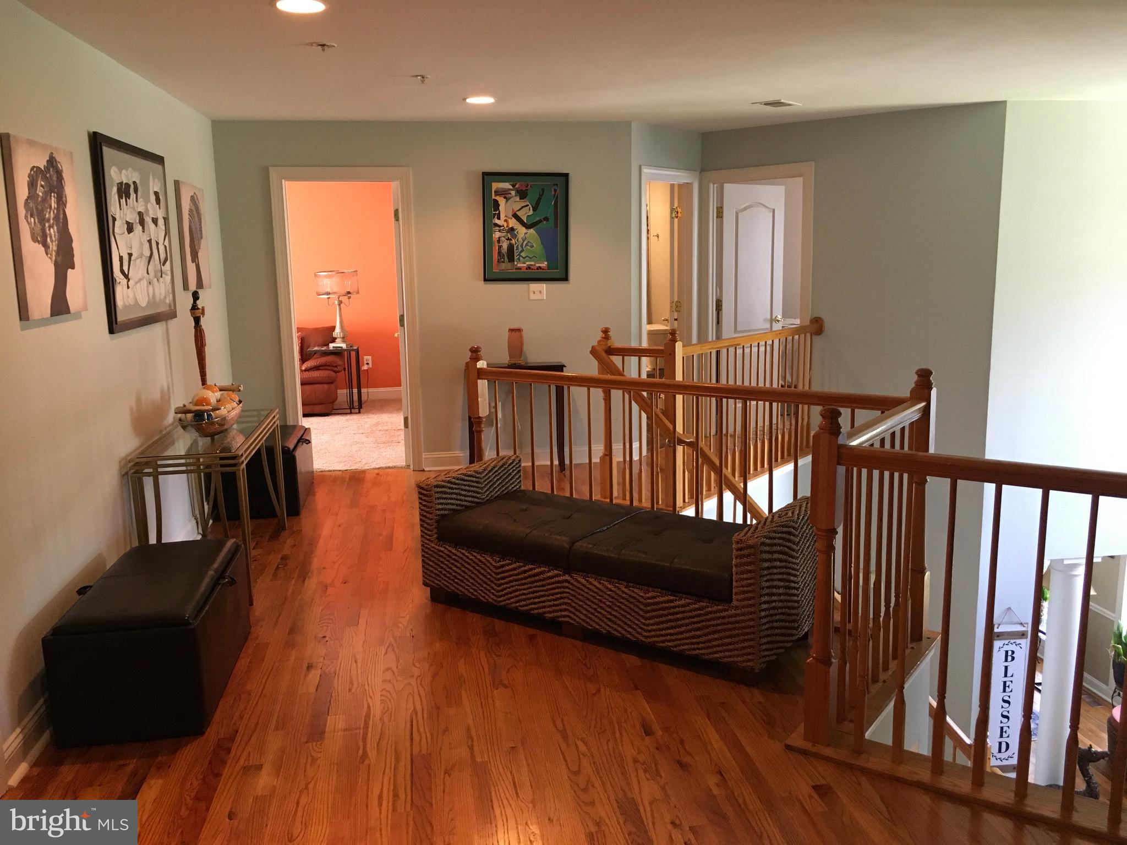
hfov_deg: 61.7
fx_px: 944
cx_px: 564
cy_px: 422
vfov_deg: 48.2
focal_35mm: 29
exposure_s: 1/30
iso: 160
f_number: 2.2
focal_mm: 4.15
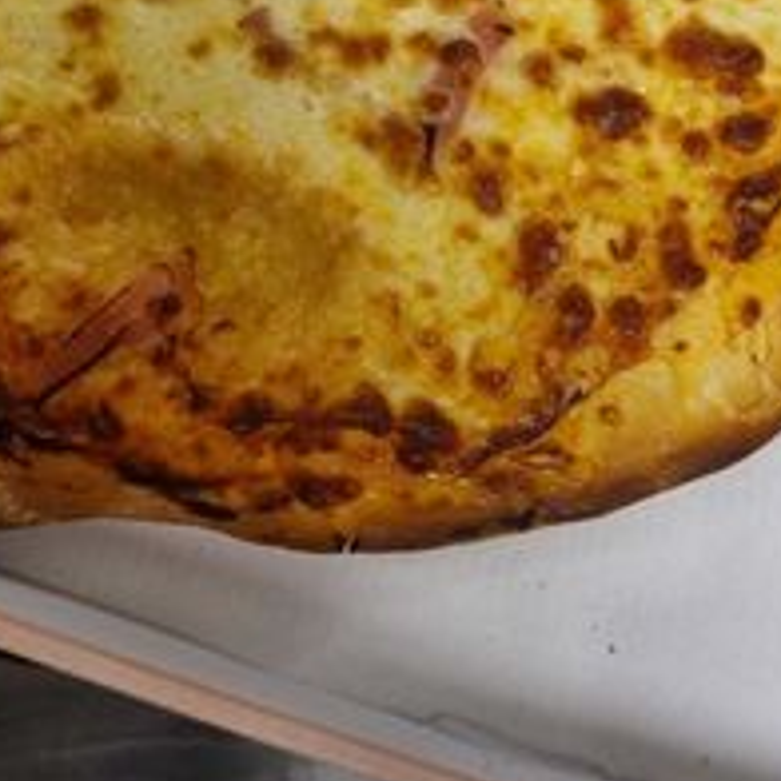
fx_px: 1276
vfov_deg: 31.1
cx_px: 327
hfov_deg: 34.0
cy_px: -28
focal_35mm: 50
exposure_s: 1/100
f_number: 1.8
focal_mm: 5.4
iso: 200
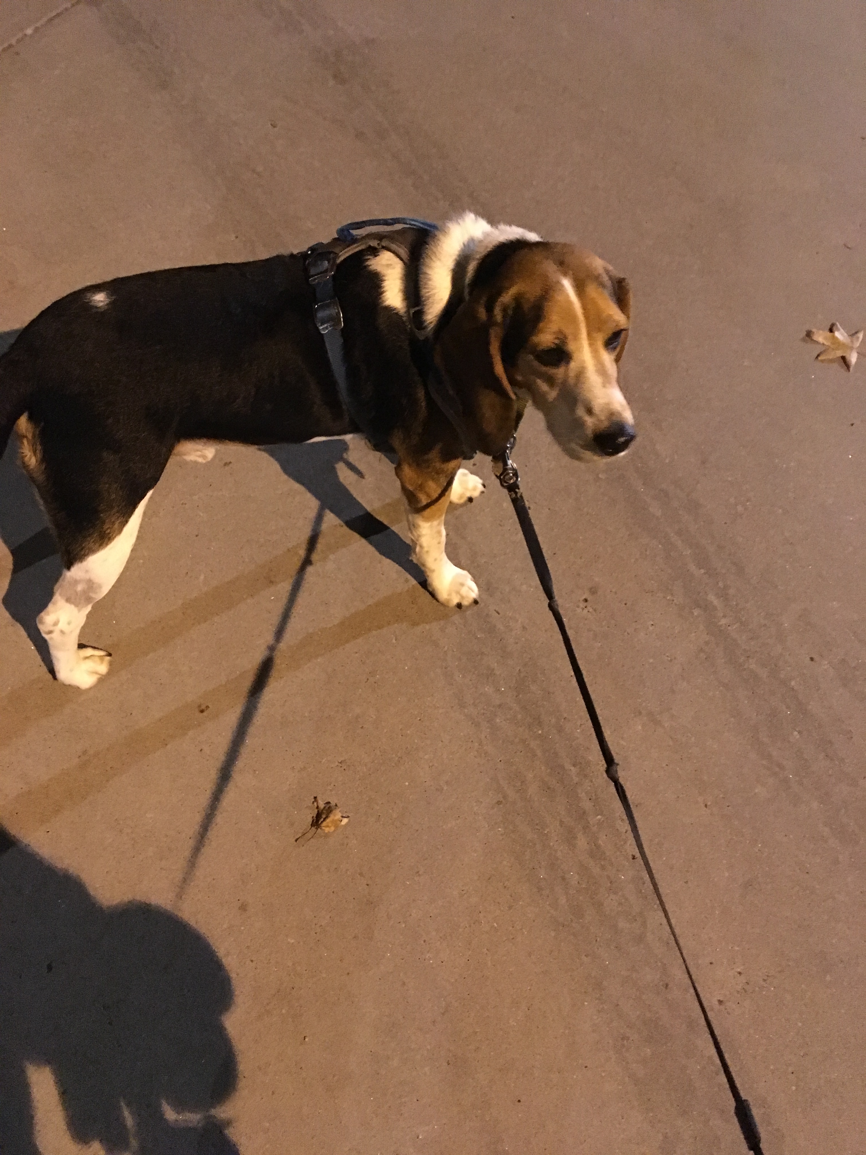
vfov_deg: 61.7
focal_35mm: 29
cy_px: 578
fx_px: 967
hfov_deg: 48.2
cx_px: 433
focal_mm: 4.15
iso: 800
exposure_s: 1/15
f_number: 2.2
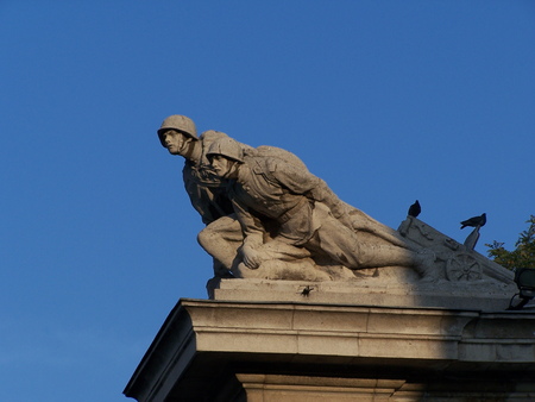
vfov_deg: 8.8
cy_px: 201
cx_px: 268
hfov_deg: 11.7
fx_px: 2613
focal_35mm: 169
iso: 80
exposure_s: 1/640
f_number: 4.5
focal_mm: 28
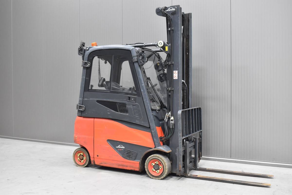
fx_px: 304
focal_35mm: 38
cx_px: 146
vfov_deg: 35.5
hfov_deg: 51.3
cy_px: 98
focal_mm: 25
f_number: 5
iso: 1600
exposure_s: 1/25
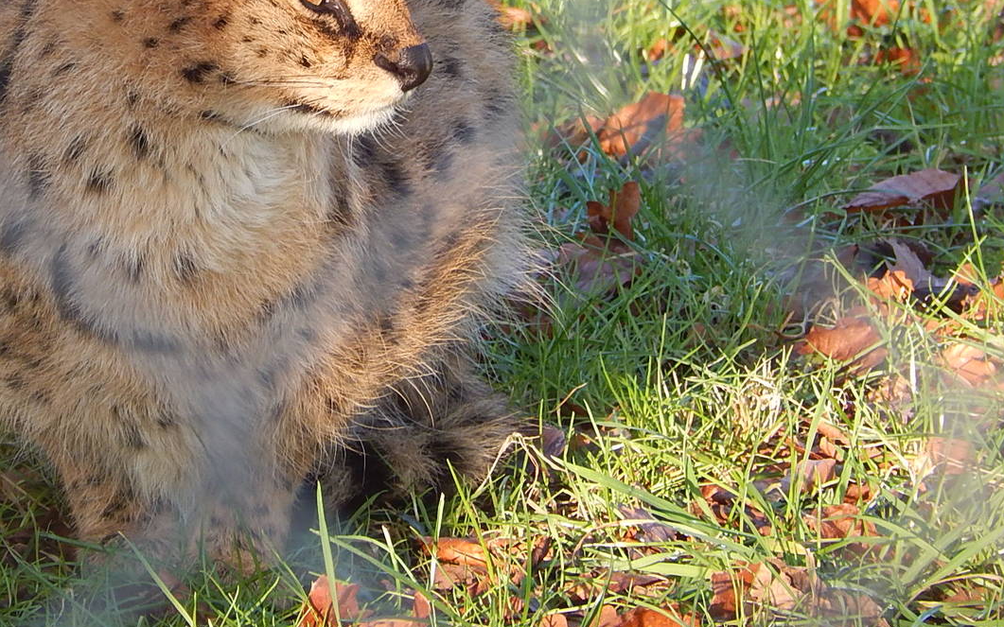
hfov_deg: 3.4
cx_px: 287
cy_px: 73
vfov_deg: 2.1
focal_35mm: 620
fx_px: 16964
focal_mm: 69
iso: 140
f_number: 5.7
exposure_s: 1/60
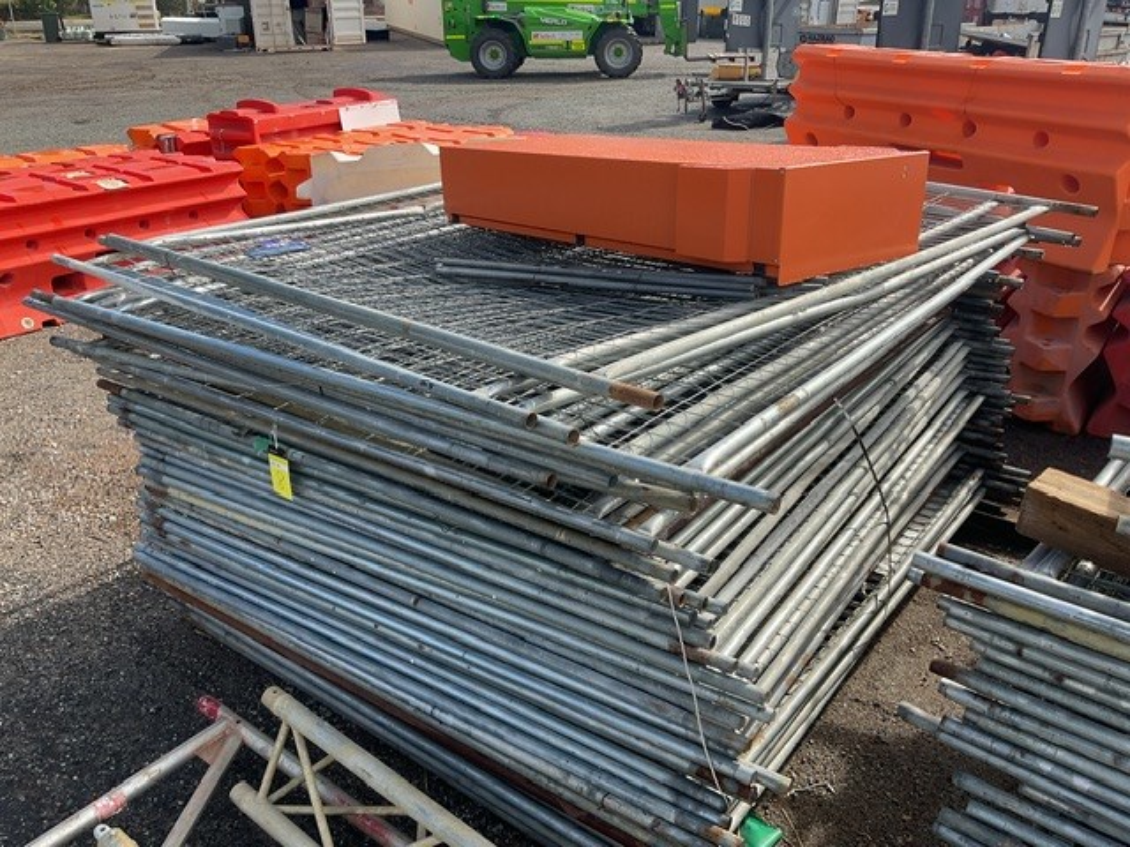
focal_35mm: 29
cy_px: 424
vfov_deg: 48.2
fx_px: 947
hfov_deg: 61.7
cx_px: 565
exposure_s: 1/929
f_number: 1.8
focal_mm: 3
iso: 16
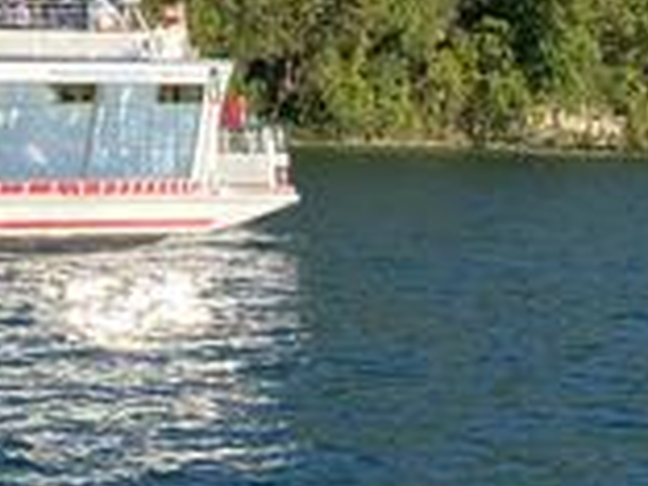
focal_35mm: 133
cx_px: 228
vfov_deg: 10.7
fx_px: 2490
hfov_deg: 14.8
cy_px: -287
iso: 32
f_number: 1.8
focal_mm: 4.25
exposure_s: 1/1808
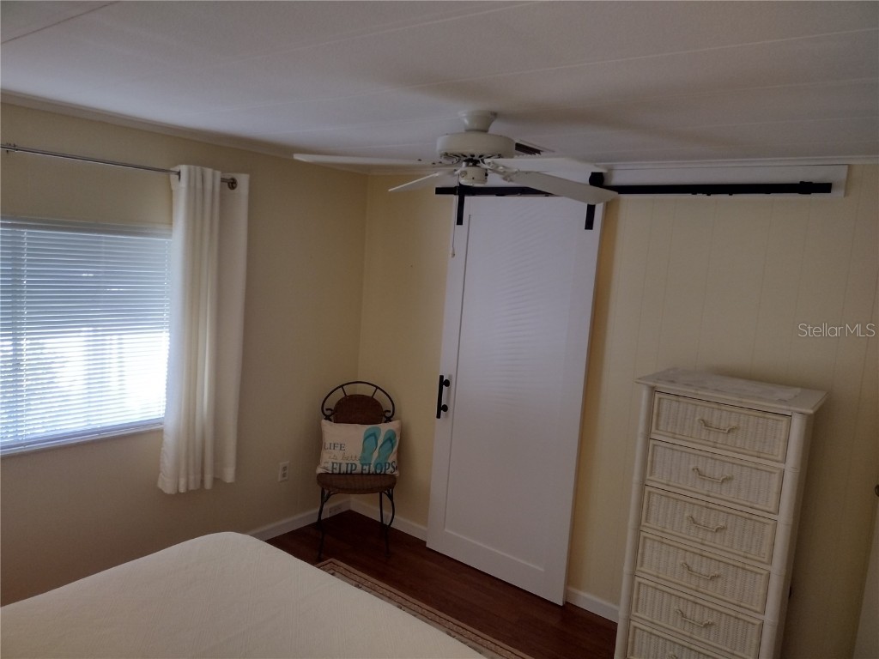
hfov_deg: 65.3
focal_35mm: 27
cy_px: 330
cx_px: 440
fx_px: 686
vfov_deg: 51.4
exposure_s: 1/60
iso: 238
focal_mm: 4.71
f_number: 1.7
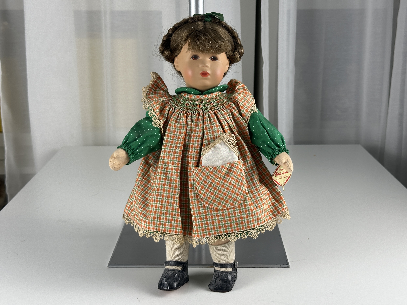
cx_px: 204
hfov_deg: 39.7
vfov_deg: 30.3
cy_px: 152
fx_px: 564
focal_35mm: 48
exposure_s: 1/100
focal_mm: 6.86
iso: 50
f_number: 1.78
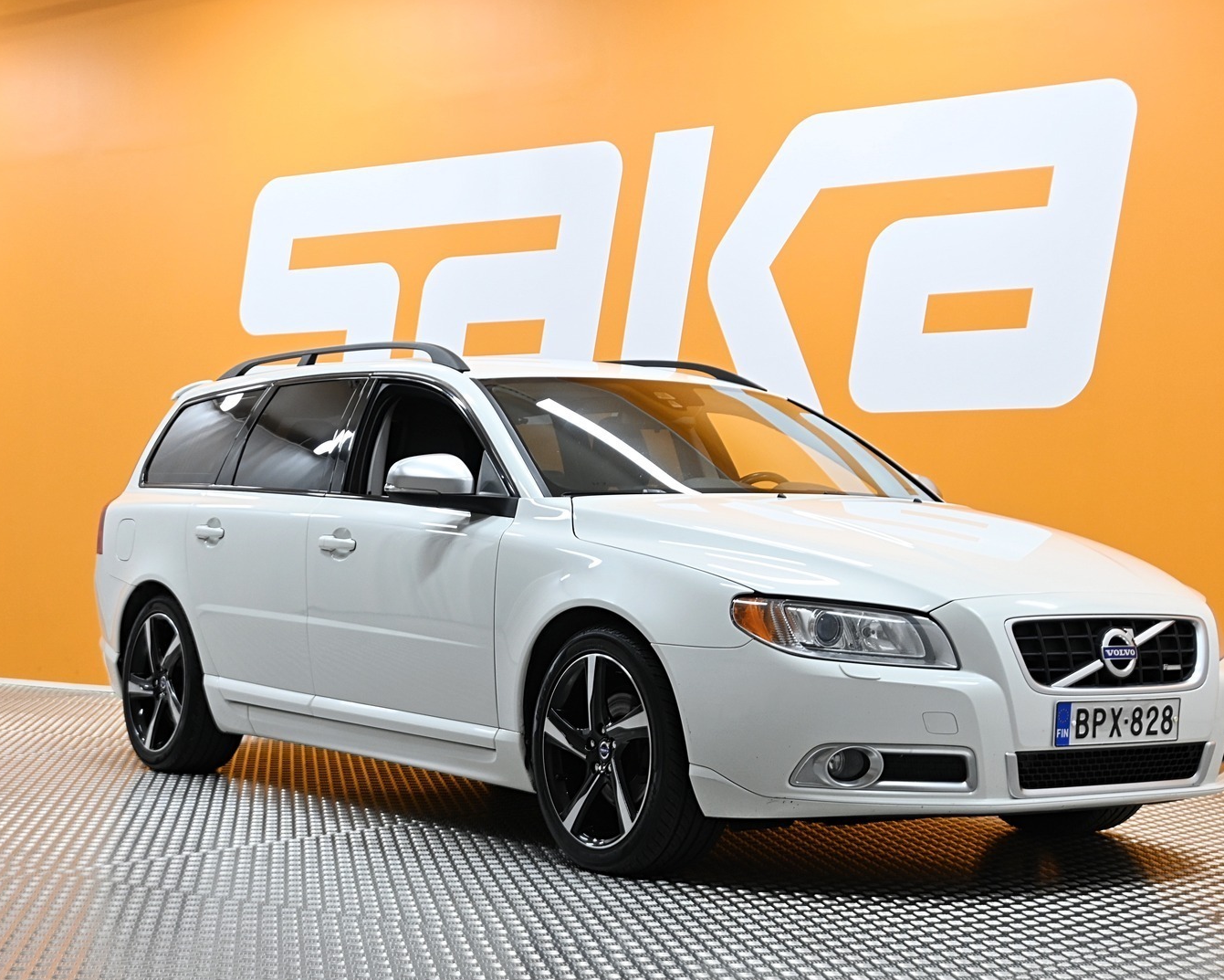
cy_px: 492
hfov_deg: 36.1
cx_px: 669
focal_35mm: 52
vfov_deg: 29.2
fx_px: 1878
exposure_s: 1/30
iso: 400
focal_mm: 30.5
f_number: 4.8
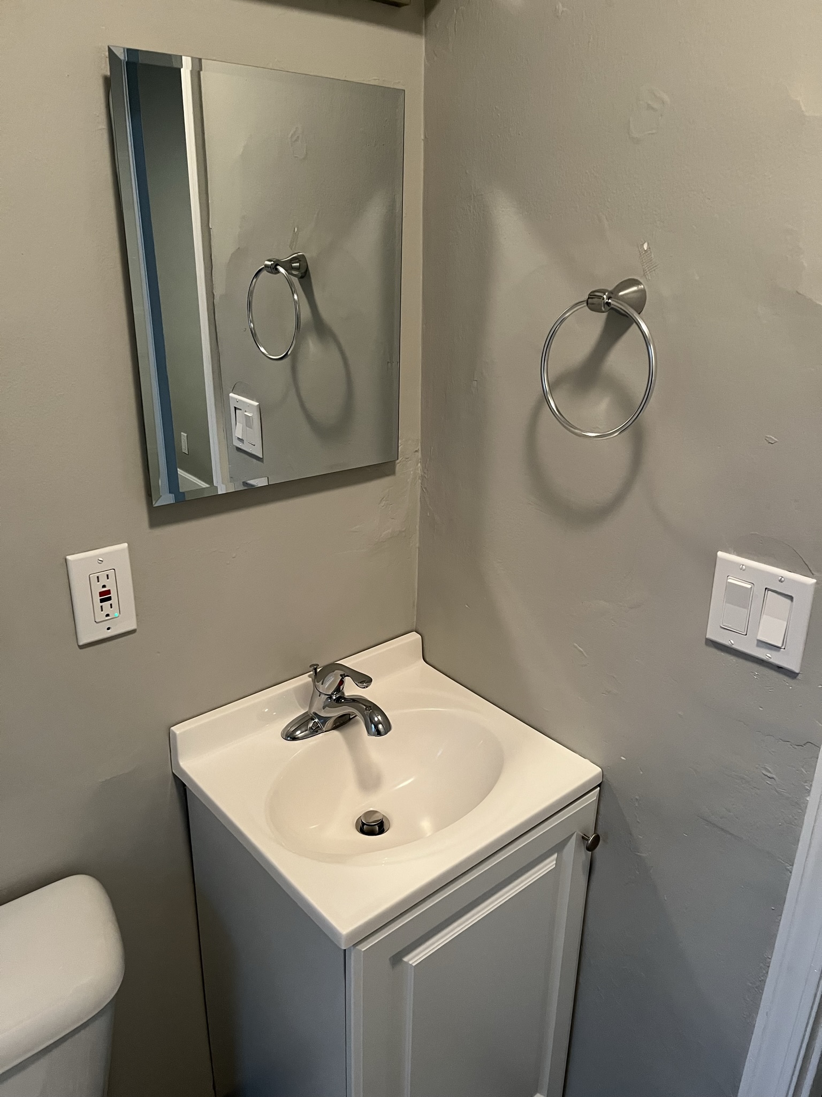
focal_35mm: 26
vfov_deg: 67.3
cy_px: 548
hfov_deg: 53.1
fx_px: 823
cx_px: 411
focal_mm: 5.1
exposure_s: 1/60
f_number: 1.6
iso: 320
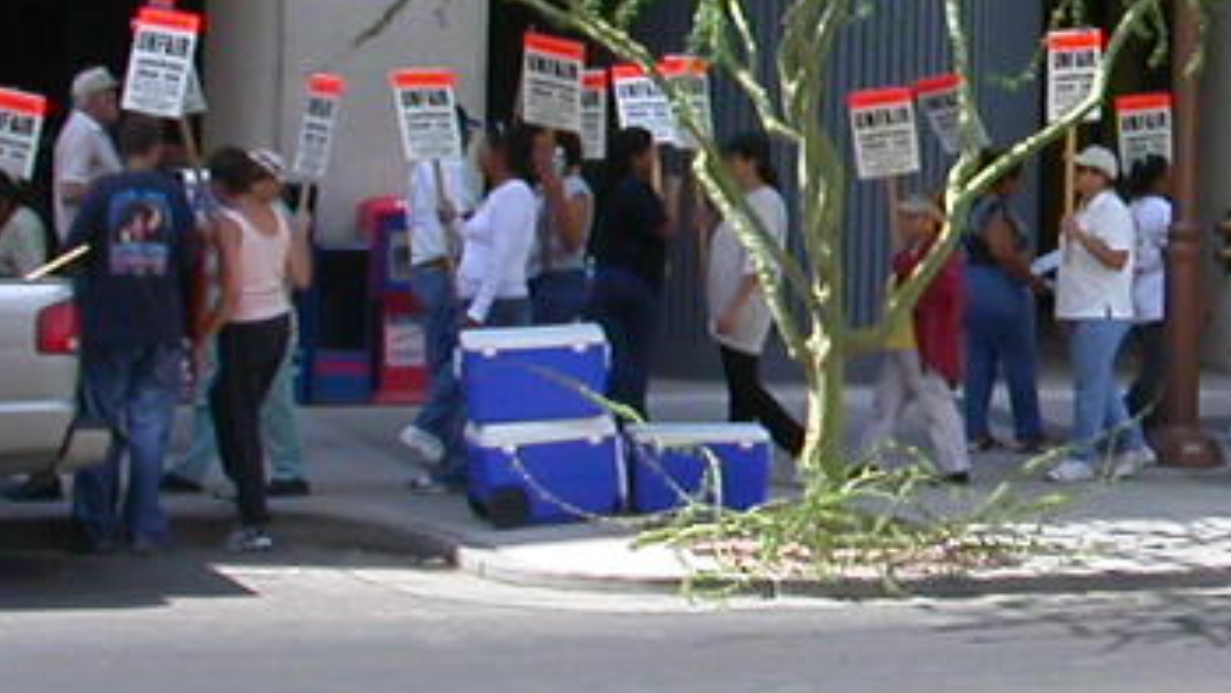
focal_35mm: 118
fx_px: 3852
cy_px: 193
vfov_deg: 10.3
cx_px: 1481
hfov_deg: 17.3
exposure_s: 1/293
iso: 100
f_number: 4.5
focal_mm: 5.6
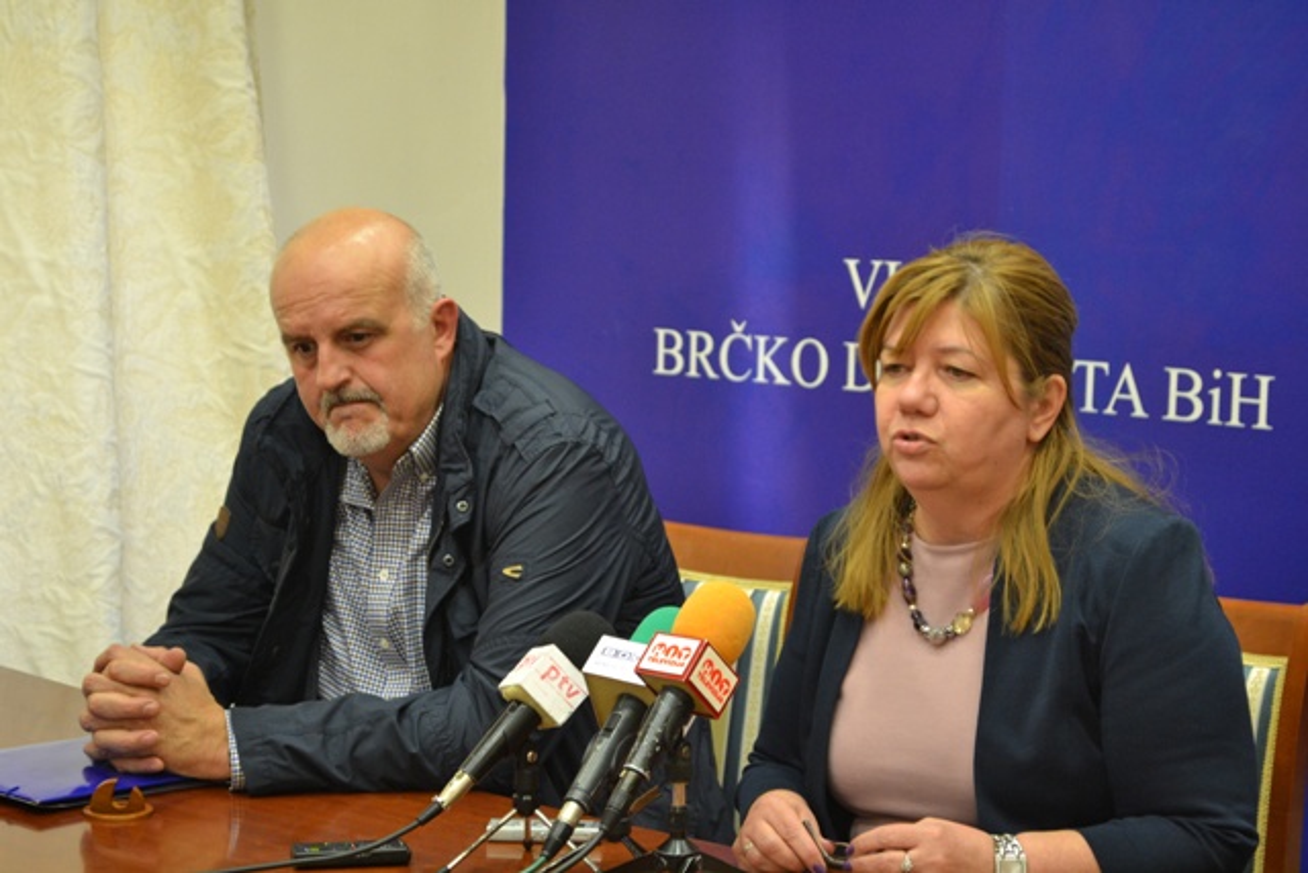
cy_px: 436
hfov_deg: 27.0
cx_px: 654
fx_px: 2725
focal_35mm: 75
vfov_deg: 18.2
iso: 1250
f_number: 5.6
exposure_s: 1/30
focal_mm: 50
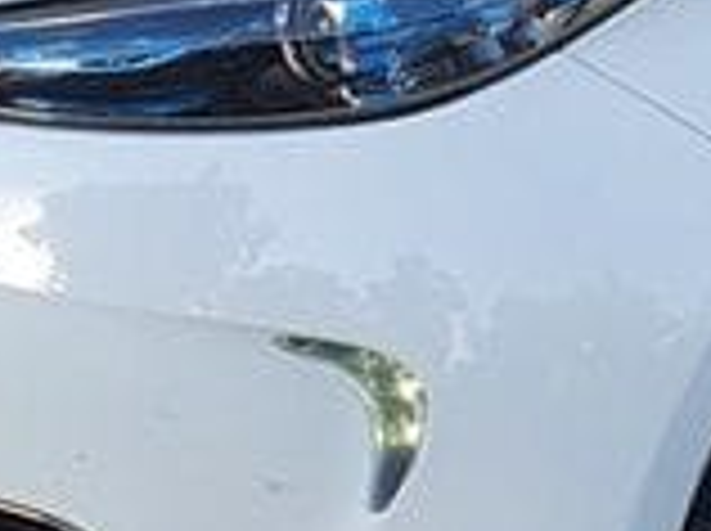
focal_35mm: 132
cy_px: -144
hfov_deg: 14.5
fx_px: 2707
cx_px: 828
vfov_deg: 11.0
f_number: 2.4
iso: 50
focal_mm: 4.32
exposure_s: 1/392
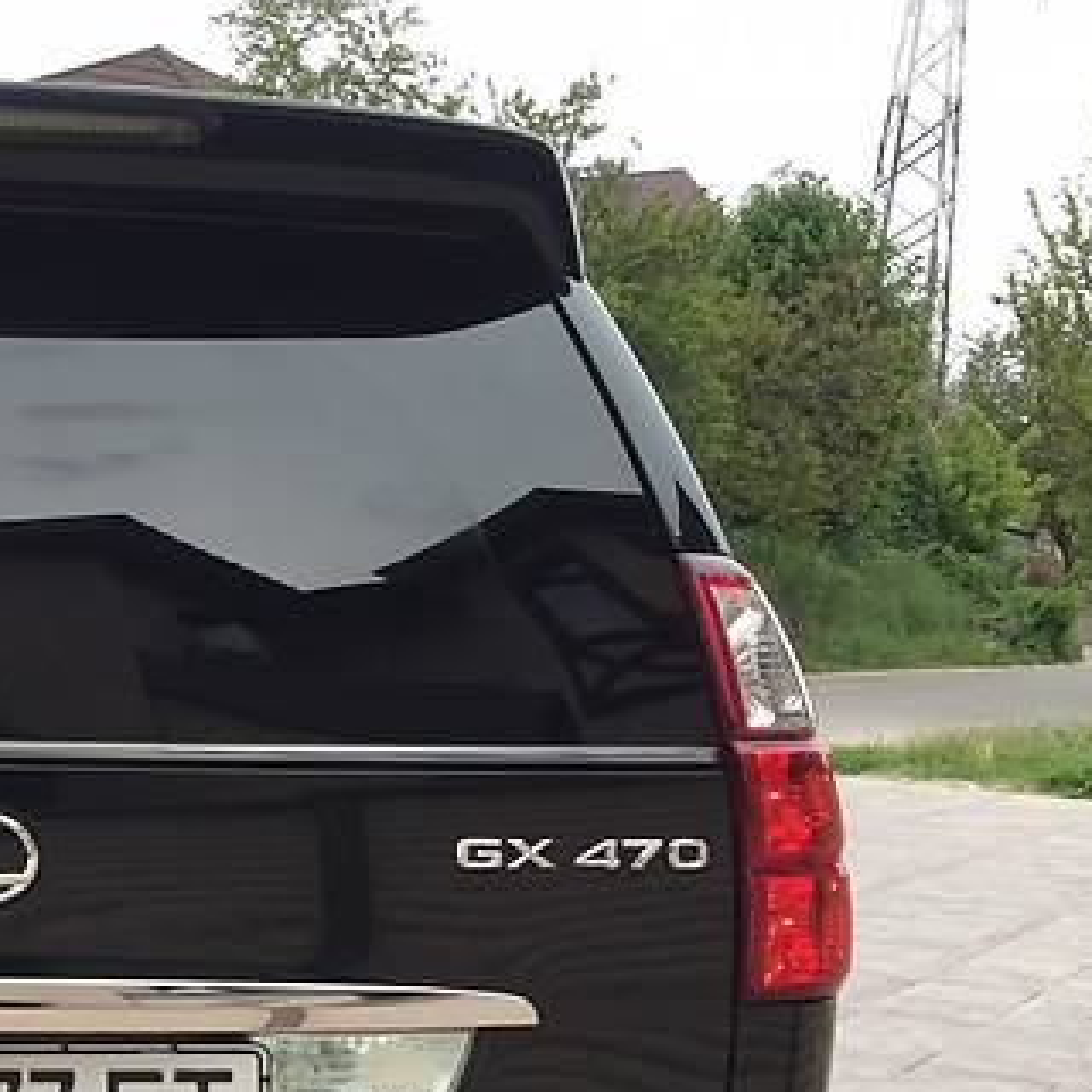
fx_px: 2284
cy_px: 932
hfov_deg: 24.6
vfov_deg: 26.2
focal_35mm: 64
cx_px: -177
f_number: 2.2
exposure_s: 1/220
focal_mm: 4.2
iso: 32
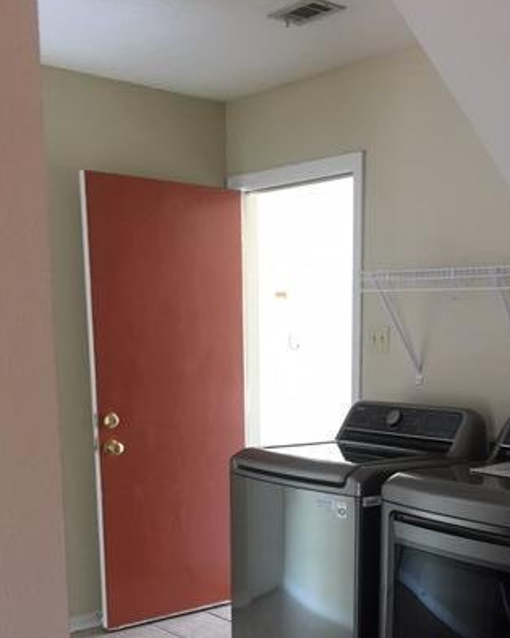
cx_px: 325
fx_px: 868
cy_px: 507
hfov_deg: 32.5
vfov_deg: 38.9
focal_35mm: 46
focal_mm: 4.15
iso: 80
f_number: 2.2
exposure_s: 1/8
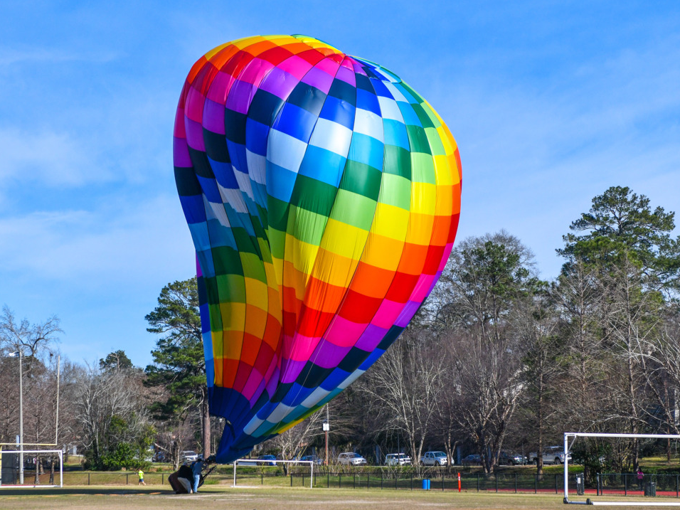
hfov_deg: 25.7
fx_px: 1493
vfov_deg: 19.4
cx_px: 318
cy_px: 255
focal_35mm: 76
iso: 640
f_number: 4.5
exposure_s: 1/8000
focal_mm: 70
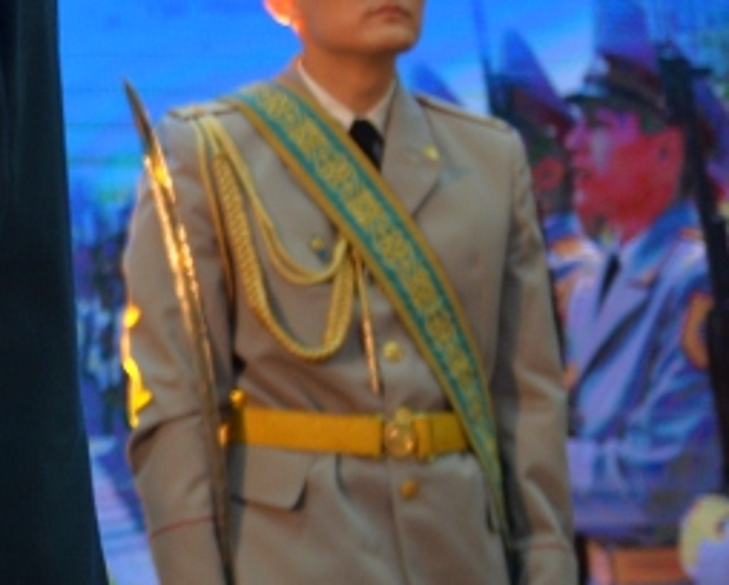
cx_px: -563
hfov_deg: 9.7
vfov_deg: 8.2
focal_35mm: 189
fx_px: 4084
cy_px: 37
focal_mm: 50
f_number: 2.8
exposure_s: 1/320
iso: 500
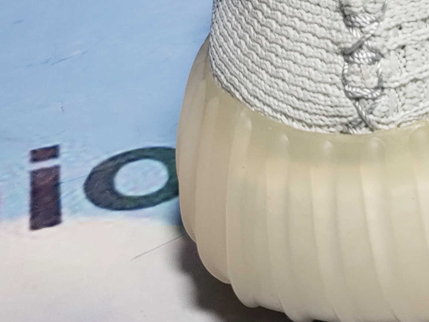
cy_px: -80
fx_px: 1115
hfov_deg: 19.6
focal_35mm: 90
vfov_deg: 15.7
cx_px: 596
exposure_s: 1/456
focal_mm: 4.3
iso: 50
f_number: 1.5
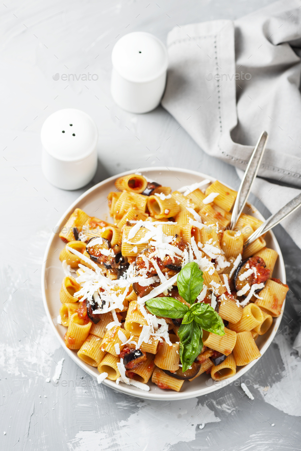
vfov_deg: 19.5
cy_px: 226
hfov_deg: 13.1
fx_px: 1316
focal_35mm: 105
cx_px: 150
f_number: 6.3
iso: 100
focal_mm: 105
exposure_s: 1/160
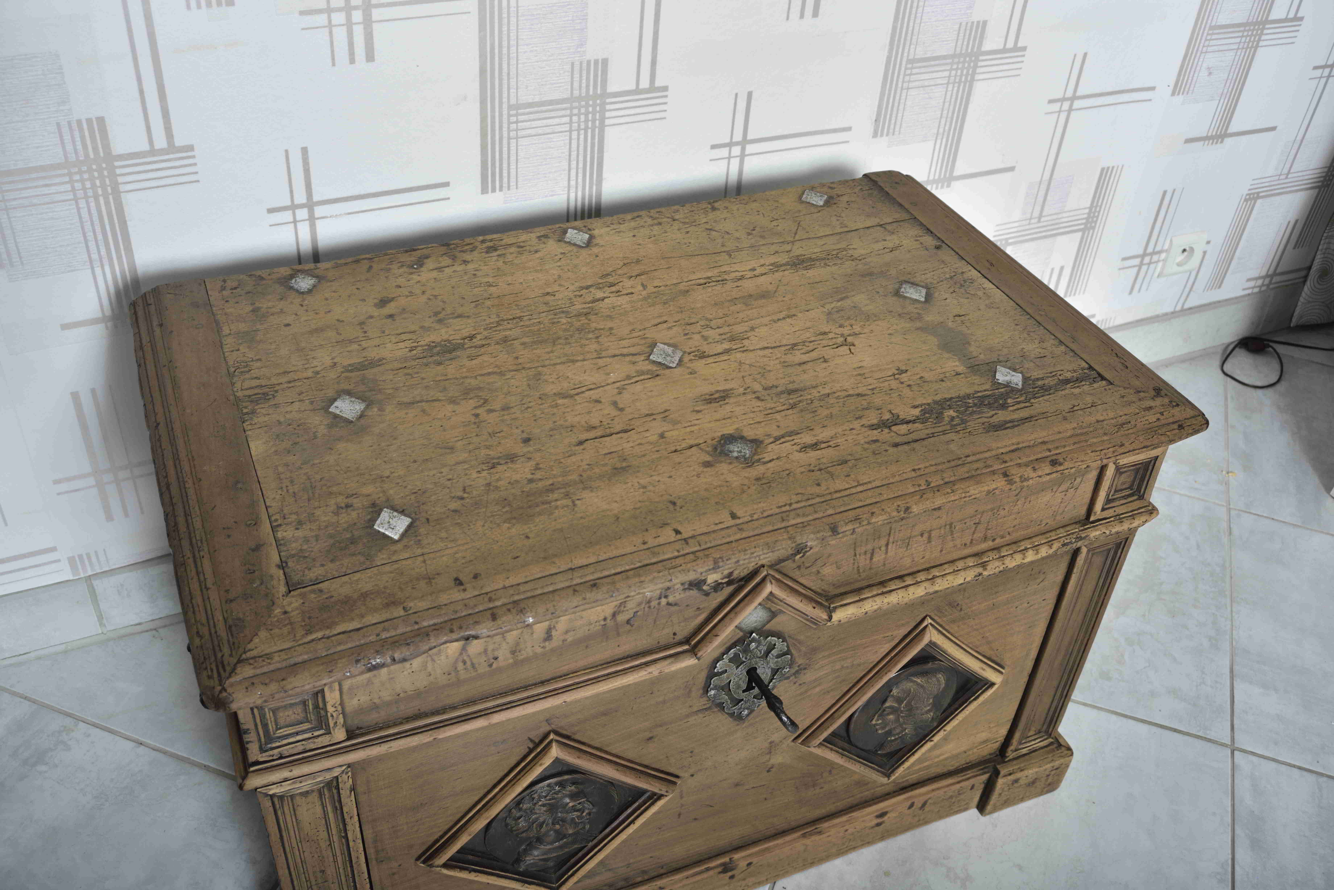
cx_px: 667
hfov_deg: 54.4
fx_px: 1297
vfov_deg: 37.9
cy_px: 445
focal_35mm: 35
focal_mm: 35
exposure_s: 1/100
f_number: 8
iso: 400
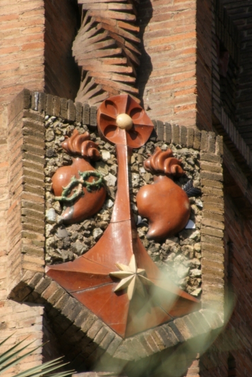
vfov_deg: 3.7
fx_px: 5779
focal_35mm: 551
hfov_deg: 2.5
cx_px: 134
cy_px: 201
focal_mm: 300
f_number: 6.3
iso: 200
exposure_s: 1/500
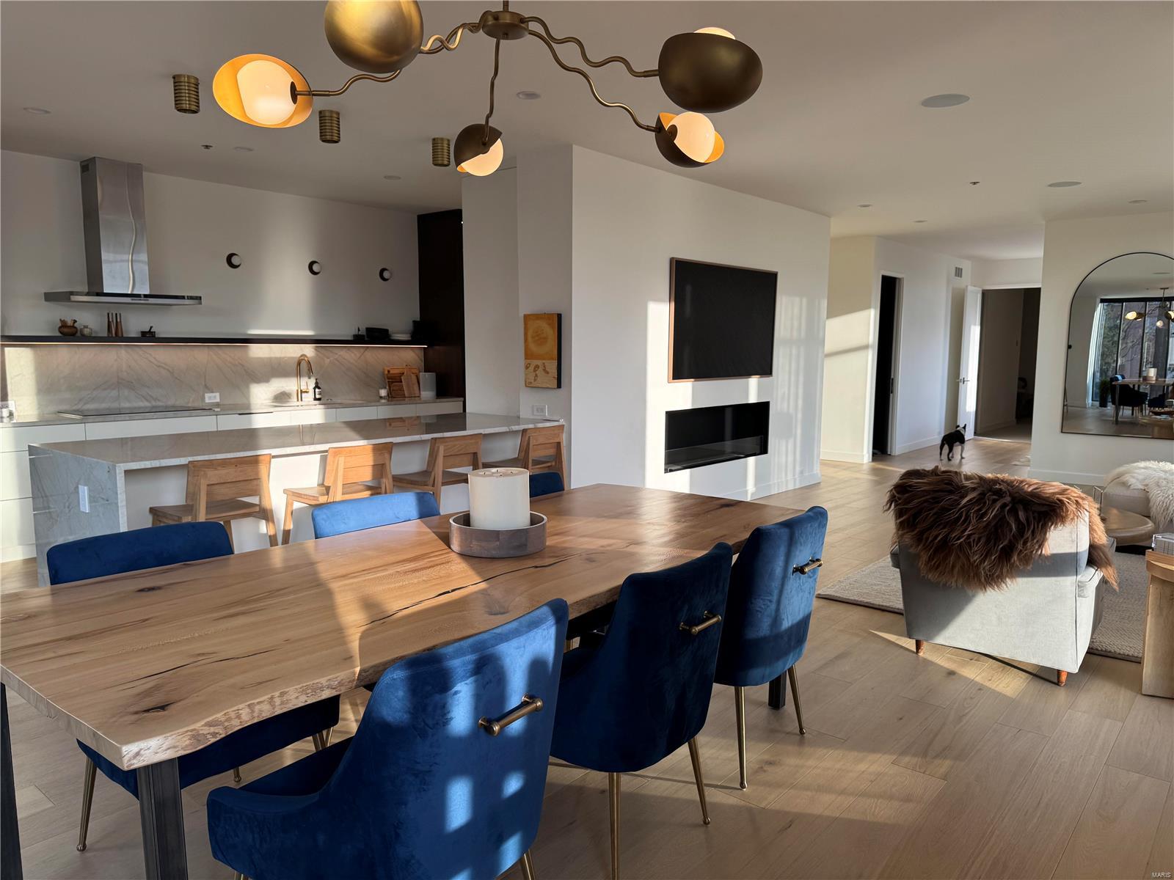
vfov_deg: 56.8
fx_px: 814
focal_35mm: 24
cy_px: 440
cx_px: 587
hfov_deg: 71.6
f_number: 1.78
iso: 64
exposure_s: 1/244
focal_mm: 6.76
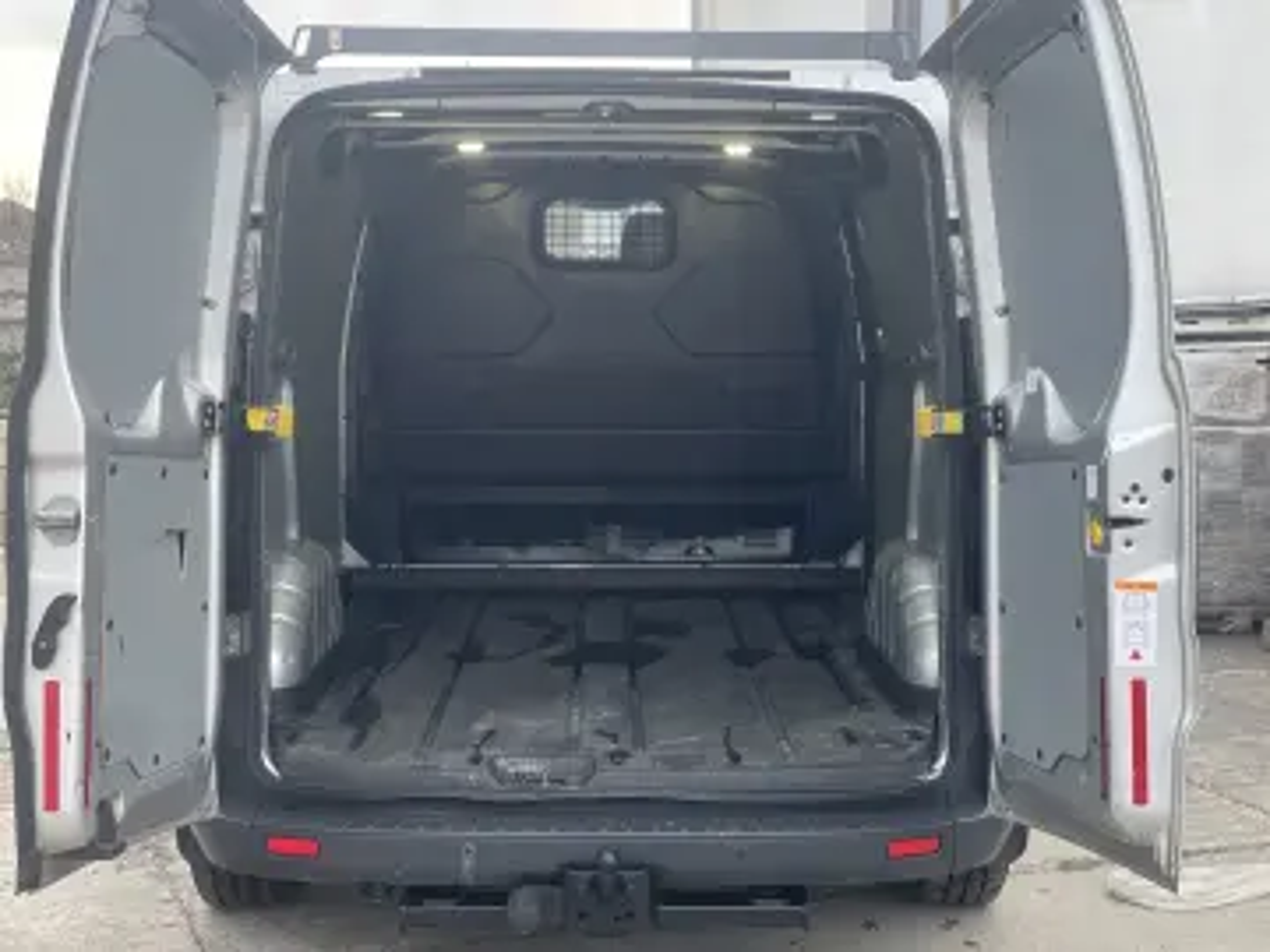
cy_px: 476
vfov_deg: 28.0
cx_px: 635
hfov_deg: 36.8
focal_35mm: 52
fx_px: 1908
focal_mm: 6
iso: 125
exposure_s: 1/122
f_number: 2
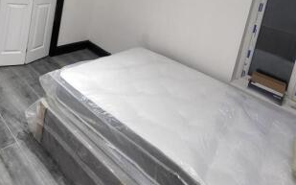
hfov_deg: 69.9
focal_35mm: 26
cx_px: 123
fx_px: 210
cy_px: -10
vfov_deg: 40.2
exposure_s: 1/50
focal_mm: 1.74
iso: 200
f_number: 2.2
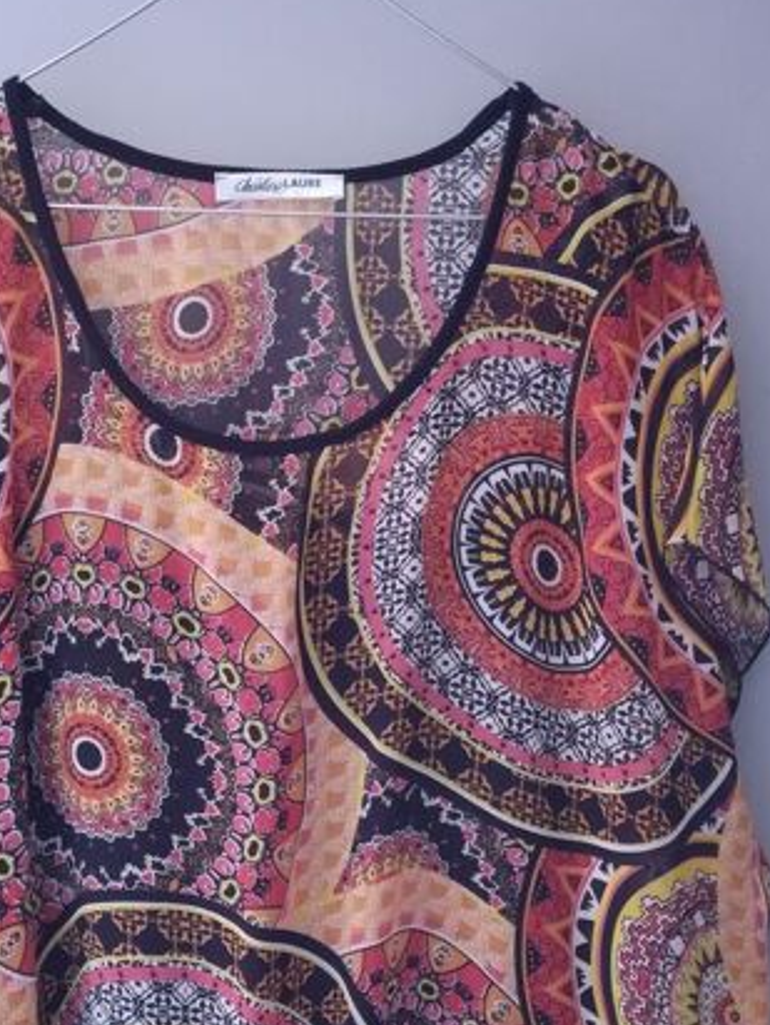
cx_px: 262
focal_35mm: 42
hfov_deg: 34.1
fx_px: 1244
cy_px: 723
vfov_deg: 43.8
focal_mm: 3.79
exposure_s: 1/17.1
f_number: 2
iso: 800
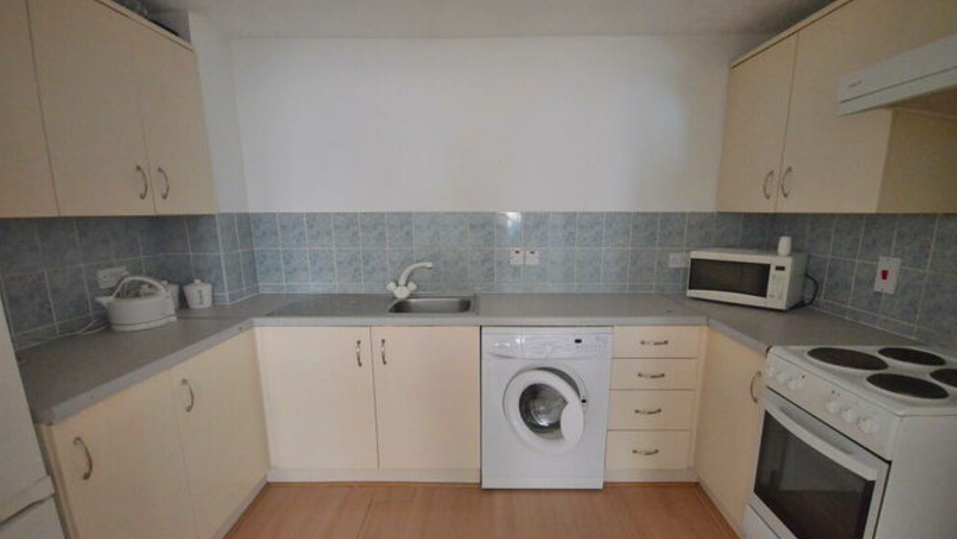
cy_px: 297
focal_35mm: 16
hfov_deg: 99.4
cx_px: 483
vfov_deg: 66.9
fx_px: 406
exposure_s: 1/30
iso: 3200
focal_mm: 10
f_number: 4
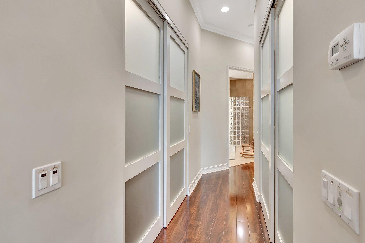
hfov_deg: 93.1
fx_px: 172
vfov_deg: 70.4
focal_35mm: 17
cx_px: 198
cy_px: 118
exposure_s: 1/8
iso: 1000
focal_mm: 10
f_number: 8
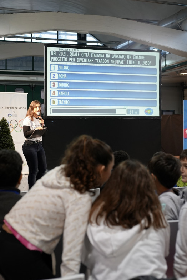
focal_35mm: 51
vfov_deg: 38.9
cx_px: 93
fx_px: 397
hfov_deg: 26.5
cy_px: 138
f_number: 4
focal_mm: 50
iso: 2500
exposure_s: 1/160
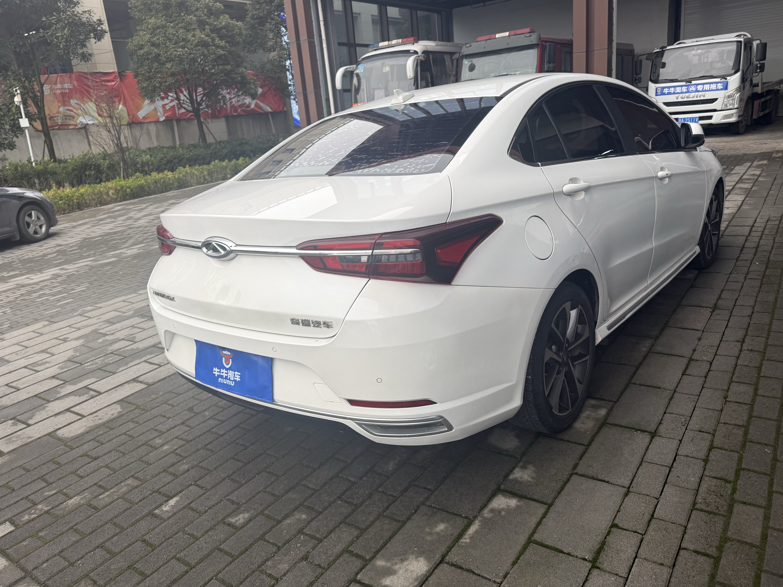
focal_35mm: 25
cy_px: 291
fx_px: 565
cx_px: 385
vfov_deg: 54.9
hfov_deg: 69.4
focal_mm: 6.76
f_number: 1.78
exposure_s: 1/575
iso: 80
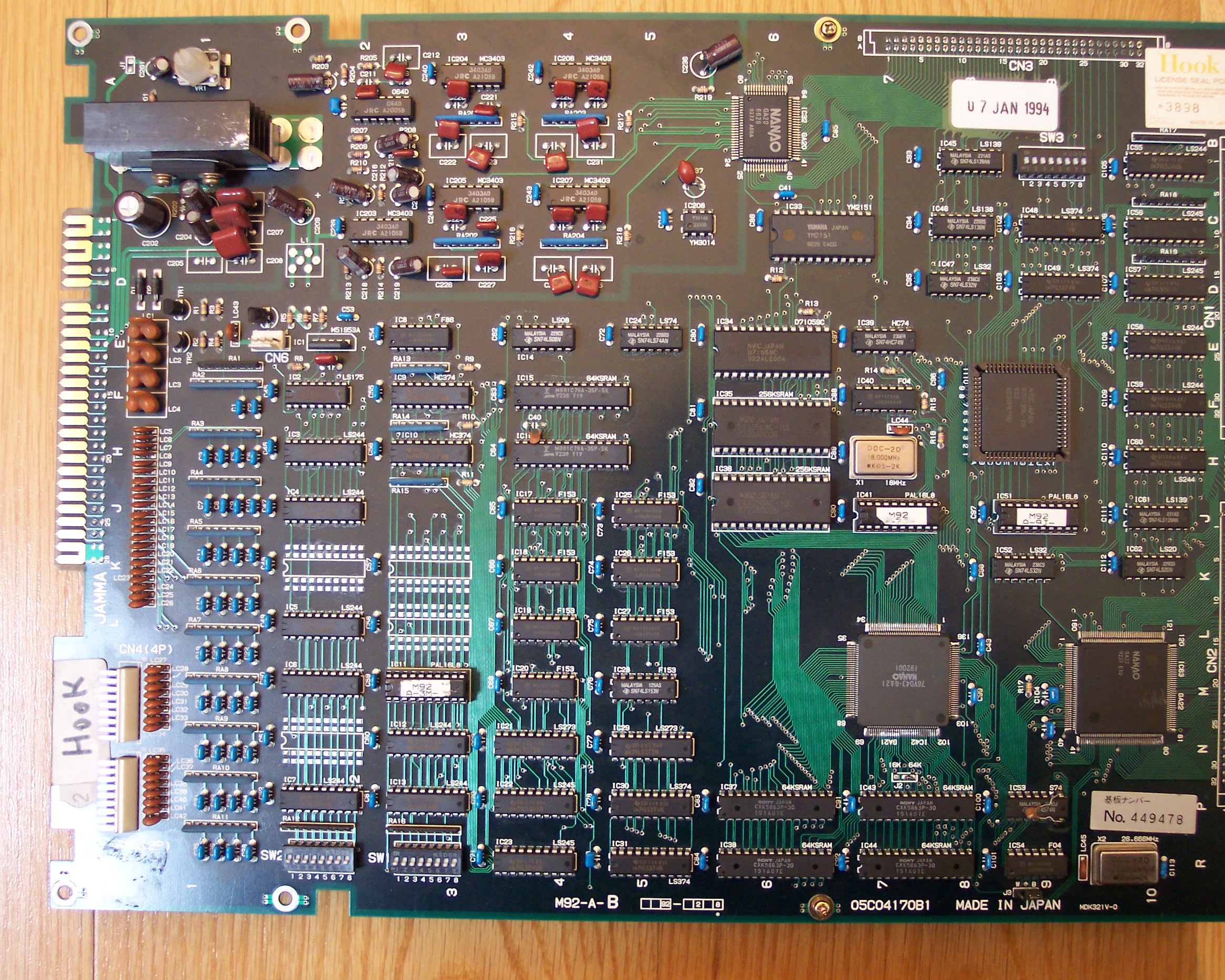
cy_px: 487
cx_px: 661
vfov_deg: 36.5
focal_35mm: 41
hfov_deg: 44.8
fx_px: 1486
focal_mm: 8
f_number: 2.8
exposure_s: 1/10
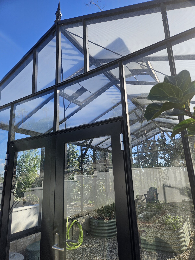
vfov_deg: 73.9
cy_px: 130
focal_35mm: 23
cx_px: 98
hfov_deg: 58.9
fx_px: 173
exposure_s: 1/989
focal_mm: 5.4
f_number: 1.8
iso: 25
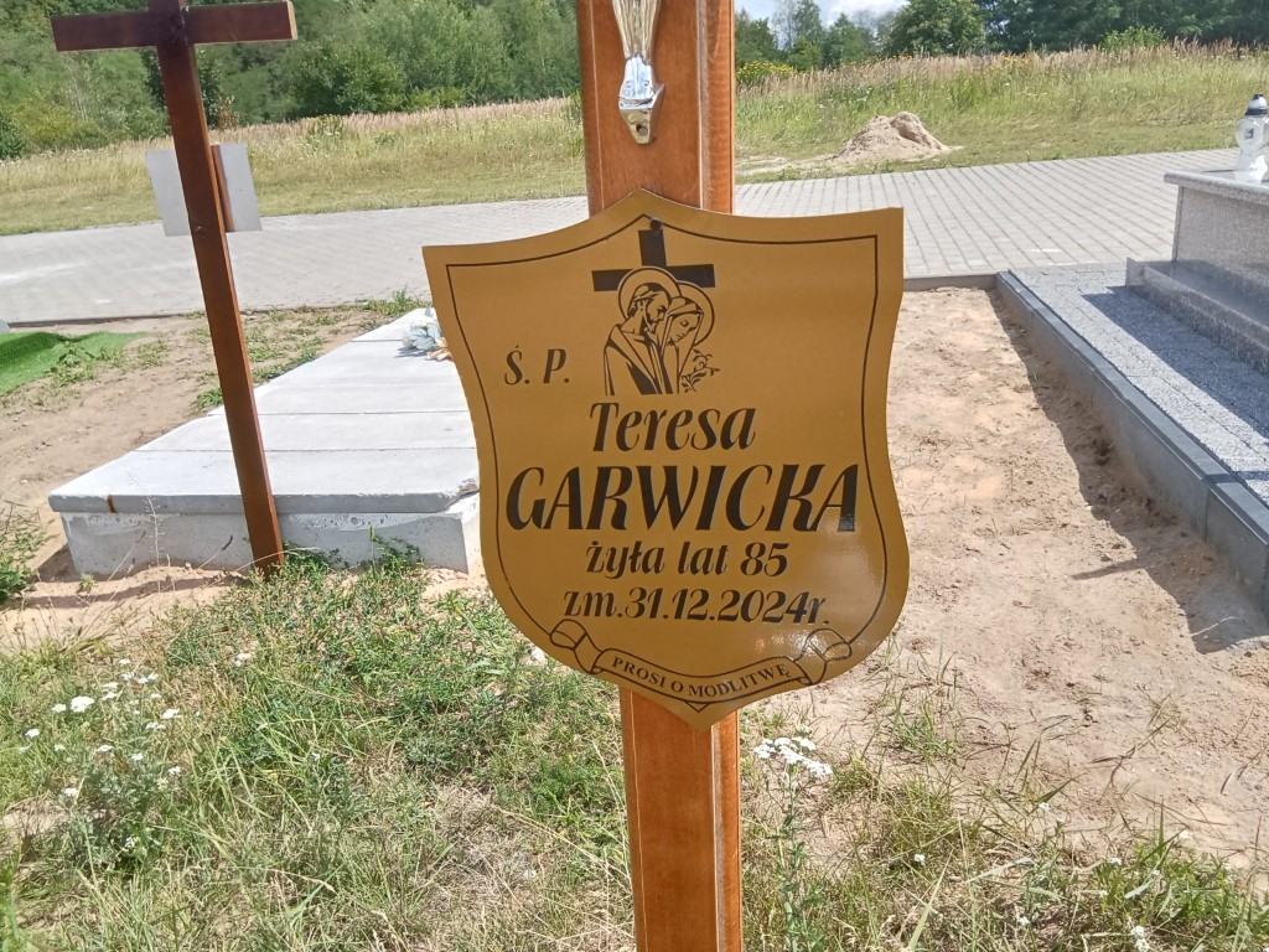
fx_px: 990
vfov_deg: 51.4
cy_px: 476
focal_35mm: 27
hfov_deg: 65.3
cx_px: 634
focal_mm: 2.79
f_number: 2
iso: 100
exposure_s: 1/1534
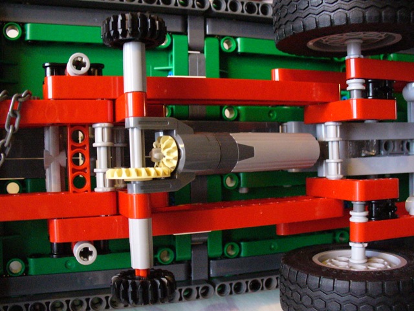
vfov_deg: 38.7
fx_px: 443
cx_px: 207
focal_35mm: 37
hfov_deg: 50.1
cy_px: 156
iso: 400
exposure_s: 1/20
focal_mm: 6.1
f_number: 2.8
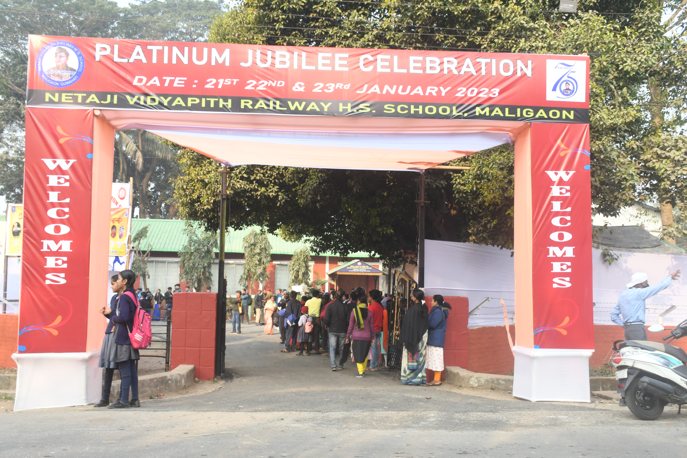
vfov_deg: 37.9
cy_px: 232
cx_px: 344
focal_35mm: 35
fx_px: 668
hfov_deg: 54.4
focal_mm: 23
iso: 400
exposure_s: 1/100
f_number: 10
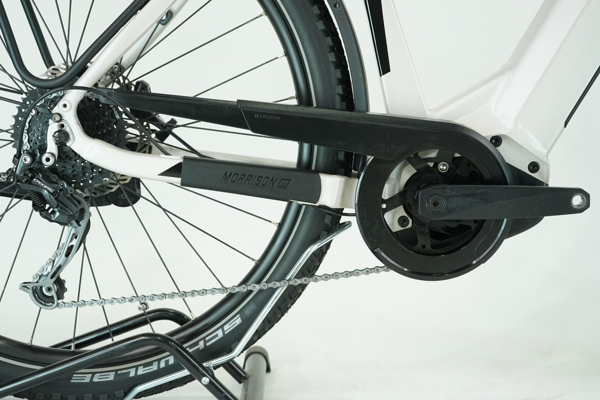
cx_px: 300
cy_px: 200
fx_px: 983
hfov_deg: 33.9
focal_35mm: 59
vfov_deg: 23.0
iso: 1600
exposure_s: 1/200
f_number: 5.6
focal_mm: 59
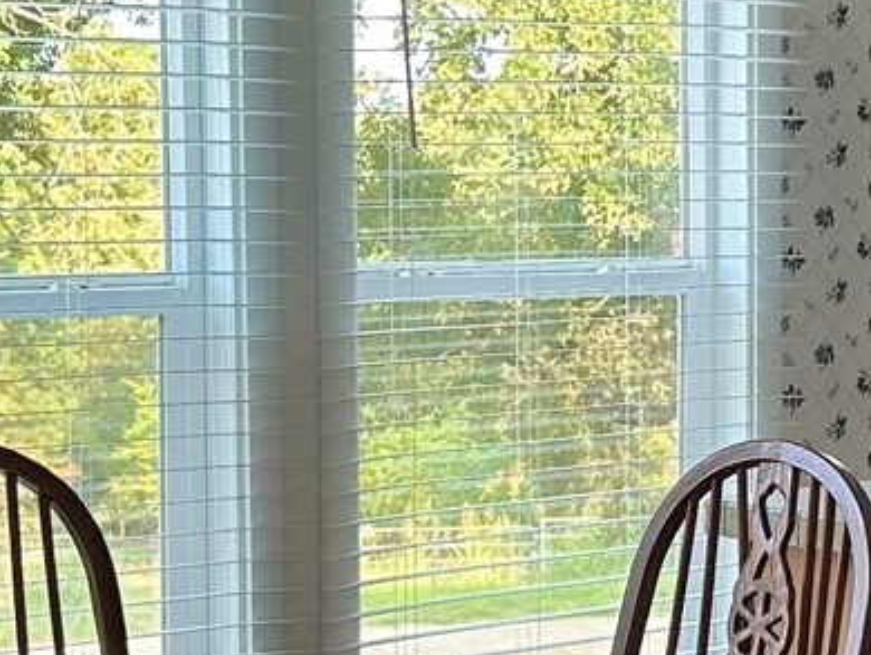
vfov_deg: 11.6
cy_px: 420
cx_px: 875
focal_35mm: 128
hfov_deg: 15.1
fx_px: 3223
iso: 50
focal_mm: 5.7
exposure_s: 1/121
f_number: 1.5
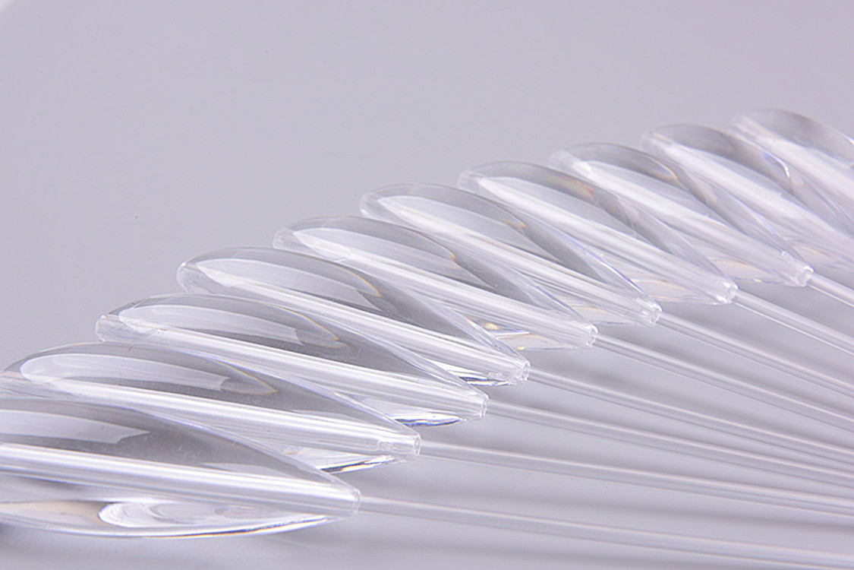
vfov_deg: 22.6
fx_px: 1423
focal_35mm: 60
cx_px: 427
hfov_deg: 33.4
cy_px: 285
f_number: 18
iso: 100
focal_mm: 60
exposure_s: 1/100
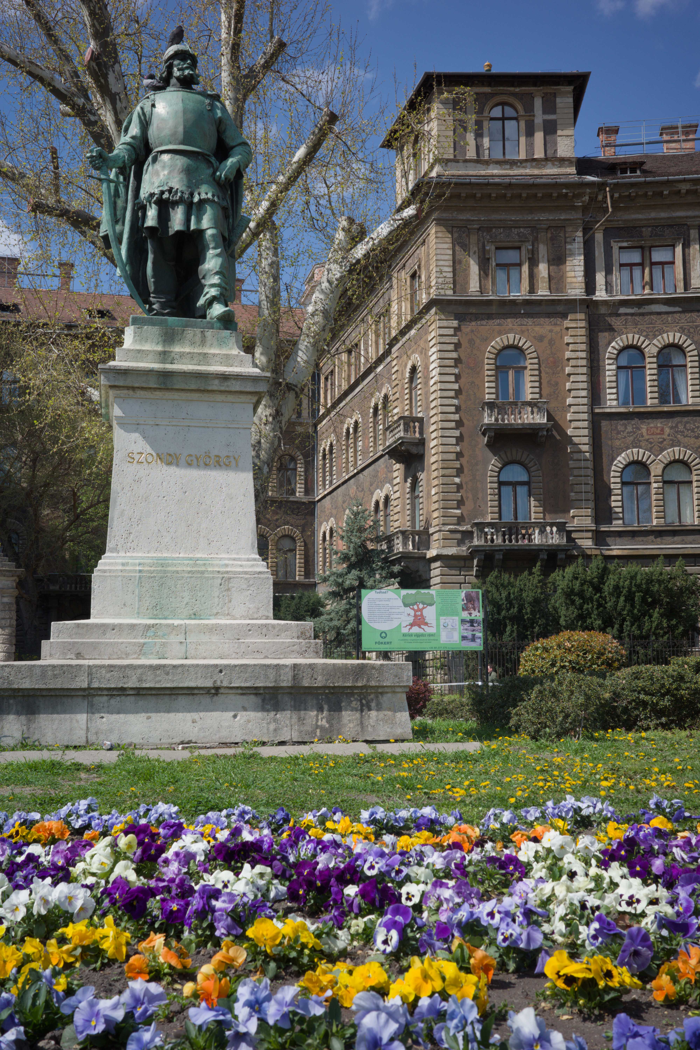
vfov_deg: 48.5
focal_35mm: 40
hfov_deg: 33.4
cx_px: 350
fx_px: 1167
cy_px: 525
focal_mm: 26
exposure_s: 1/250
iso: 100
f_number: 8
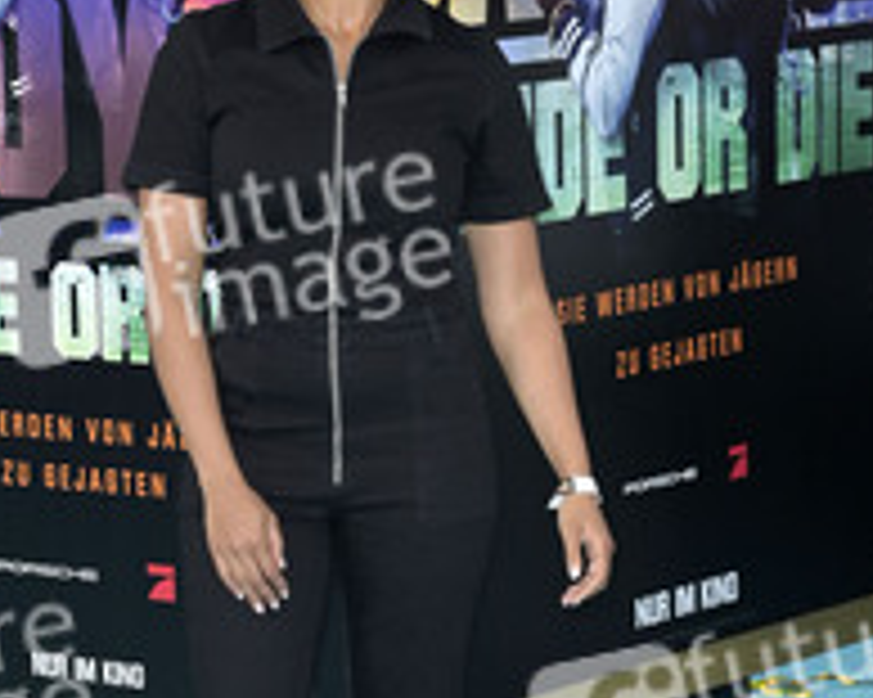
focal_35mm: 151
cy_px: 486
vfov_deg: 10.2
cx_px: 351
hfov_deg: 12.8
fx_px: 3899
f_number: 5.6
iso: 320
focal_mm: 78
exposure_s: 1/250
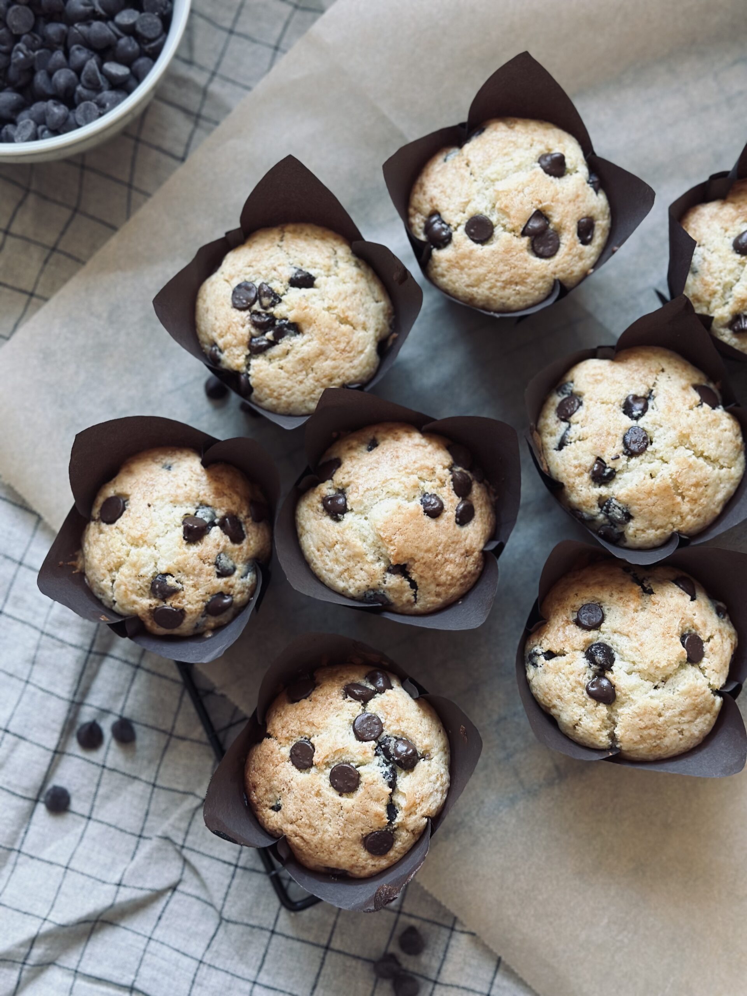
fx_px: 1381
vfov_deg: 39.7
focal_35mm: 48
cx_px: 374
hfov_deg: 30.3
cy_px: 498
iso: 200
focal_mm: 6.86
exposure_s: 1/60
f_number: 1.78
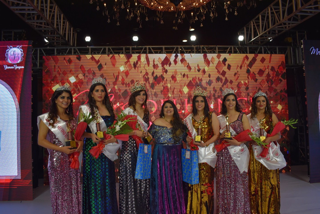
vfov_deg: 47.9
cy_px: 107
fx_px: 240
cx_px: 160
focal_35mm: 27
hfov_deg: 67.4
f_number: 3.5
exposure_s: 1/250
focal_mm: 18
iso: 400
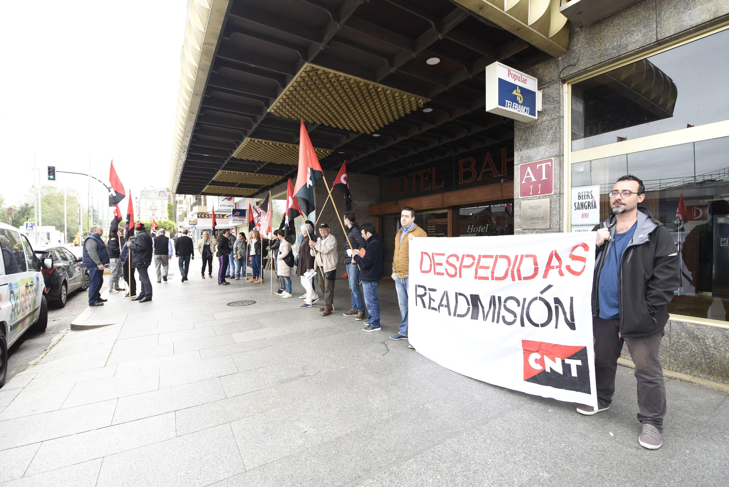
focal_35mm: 15
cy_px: 244
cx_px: 364
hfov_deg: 100.4
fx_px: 304
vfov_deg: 77.4
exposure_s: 1/160
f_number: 3.5
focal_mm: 10
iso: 125
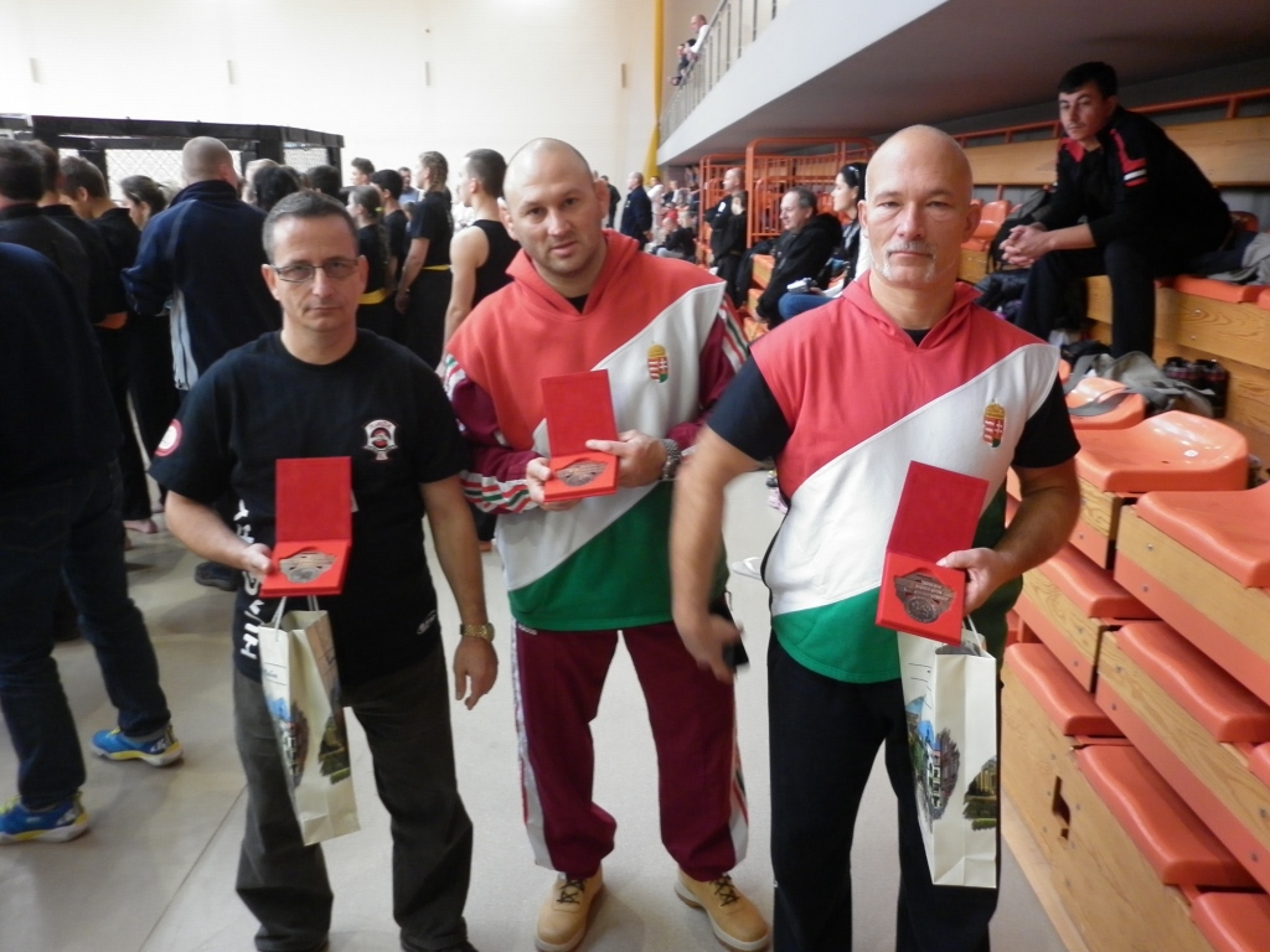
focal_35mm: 28
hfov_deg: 63.4
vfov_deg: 49.7
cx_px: 635
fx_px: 1027
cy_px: 476
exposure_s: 1/20
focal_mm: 5
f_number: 2.8
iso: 200
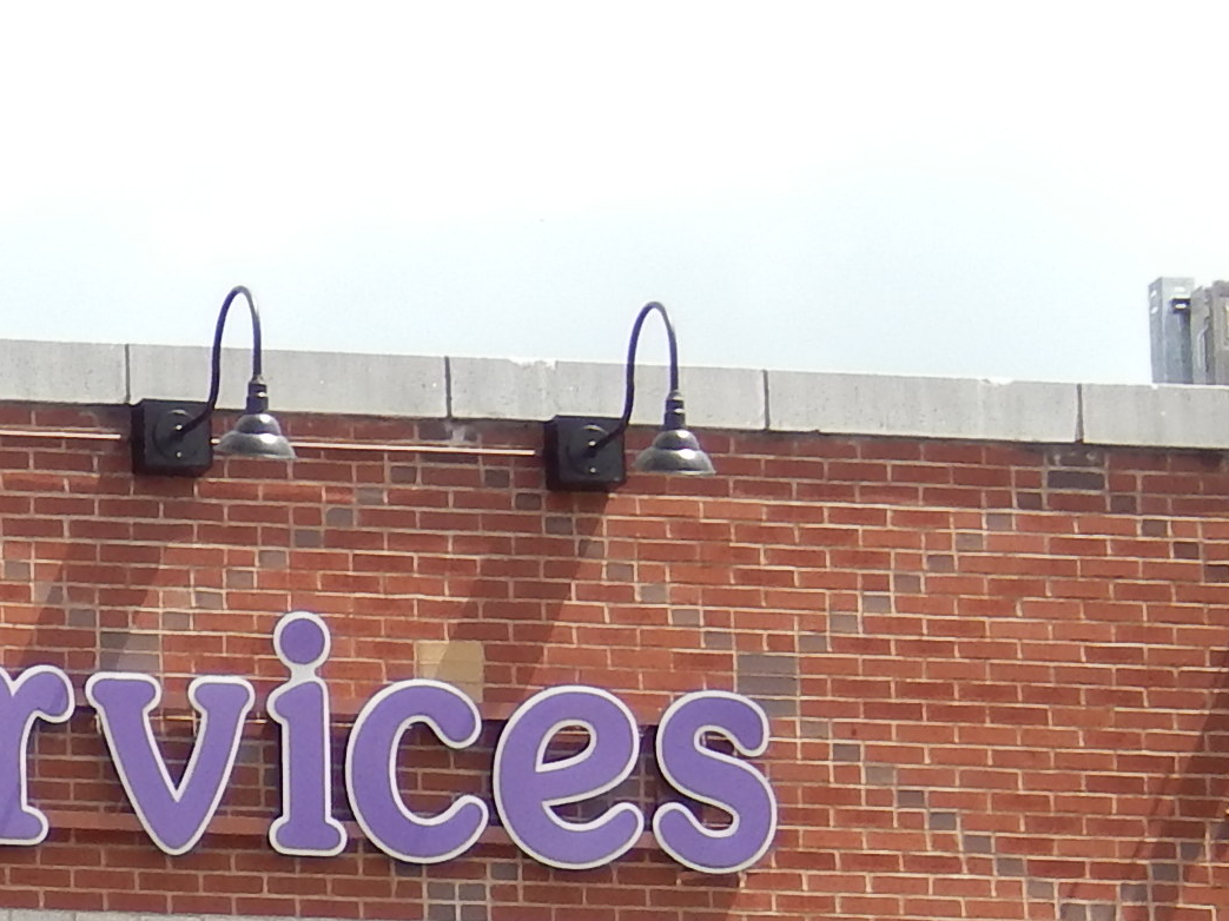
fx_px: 16472
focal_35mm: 464
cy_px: 1798
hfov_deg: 4.2
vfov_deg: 3.2
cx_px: -1342
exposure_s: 1/400
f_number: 4.5
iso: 125
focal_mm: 18.7
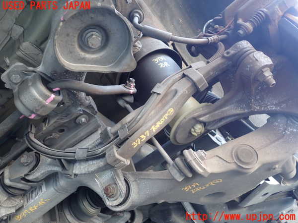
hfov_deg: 63.4
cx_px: 149
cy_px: 112
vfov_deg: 49.7
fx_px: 241
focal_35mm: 28
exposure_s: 1/40
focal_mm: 5.05
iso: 200
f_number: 2.2
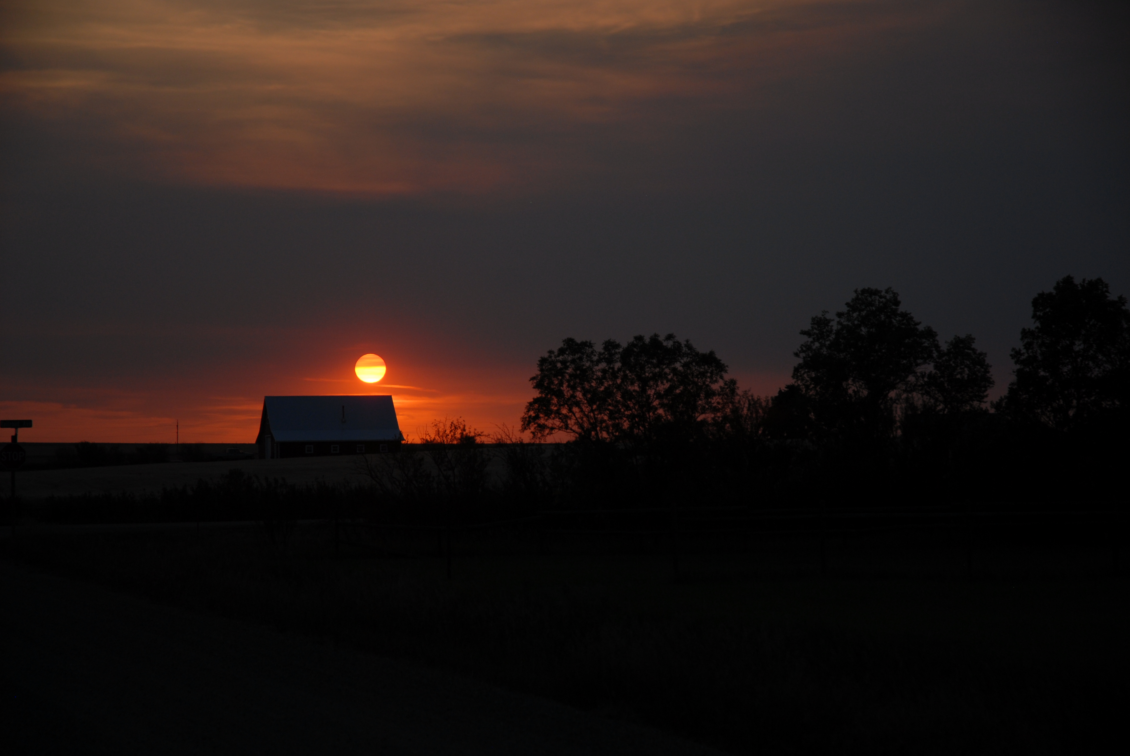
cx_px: 565
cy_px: 378
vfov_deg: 13.1
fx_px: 3300
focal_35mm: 105
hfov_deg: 19.4
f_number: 4.5
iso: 200
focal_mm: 70
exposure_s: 1/1000
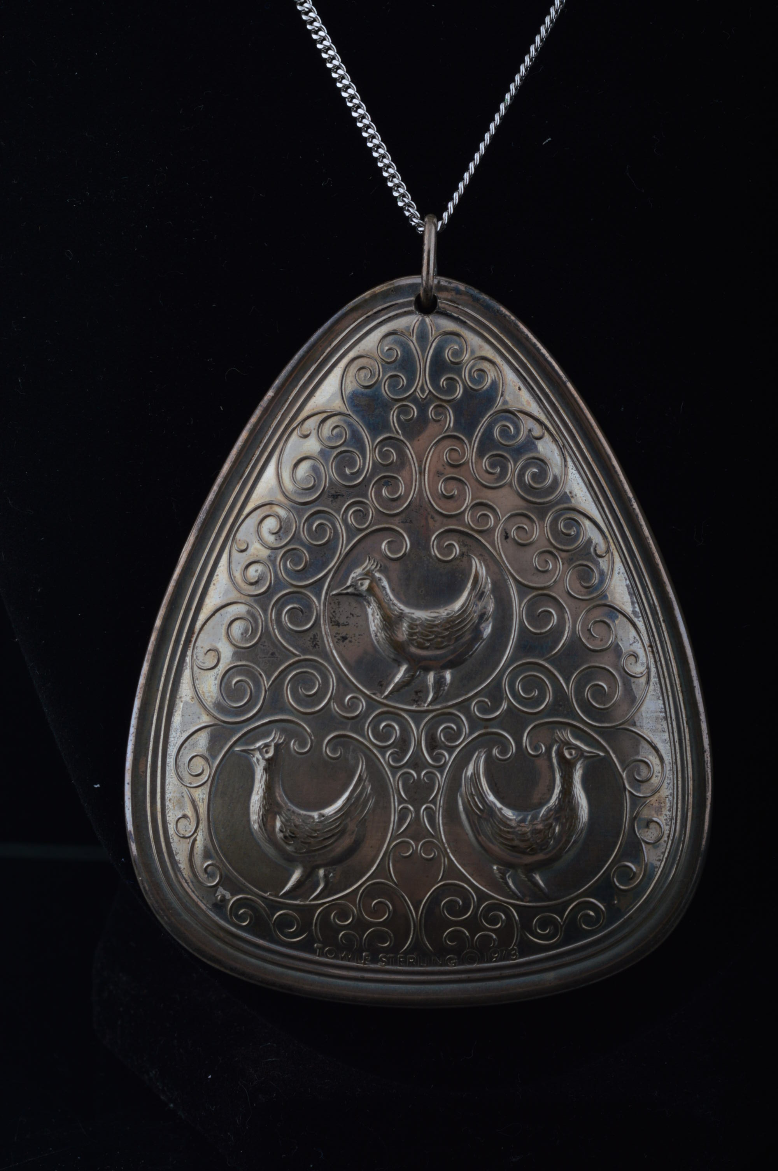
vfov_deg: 22.6
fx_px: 2923
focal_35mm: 90
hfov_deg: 15.2
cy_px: 586
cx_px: 389
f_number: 16
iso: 200
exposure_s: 1/200
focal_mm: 60
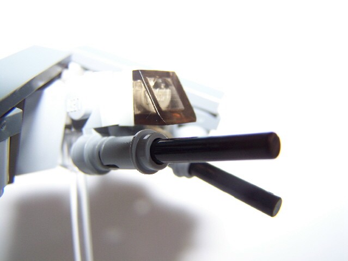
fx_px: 382
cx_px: 174
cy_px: 130
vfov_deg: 37.7
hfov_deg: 49.0
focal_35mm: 38
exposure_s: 1/60
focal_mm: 6.3
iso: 80
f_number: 2.8
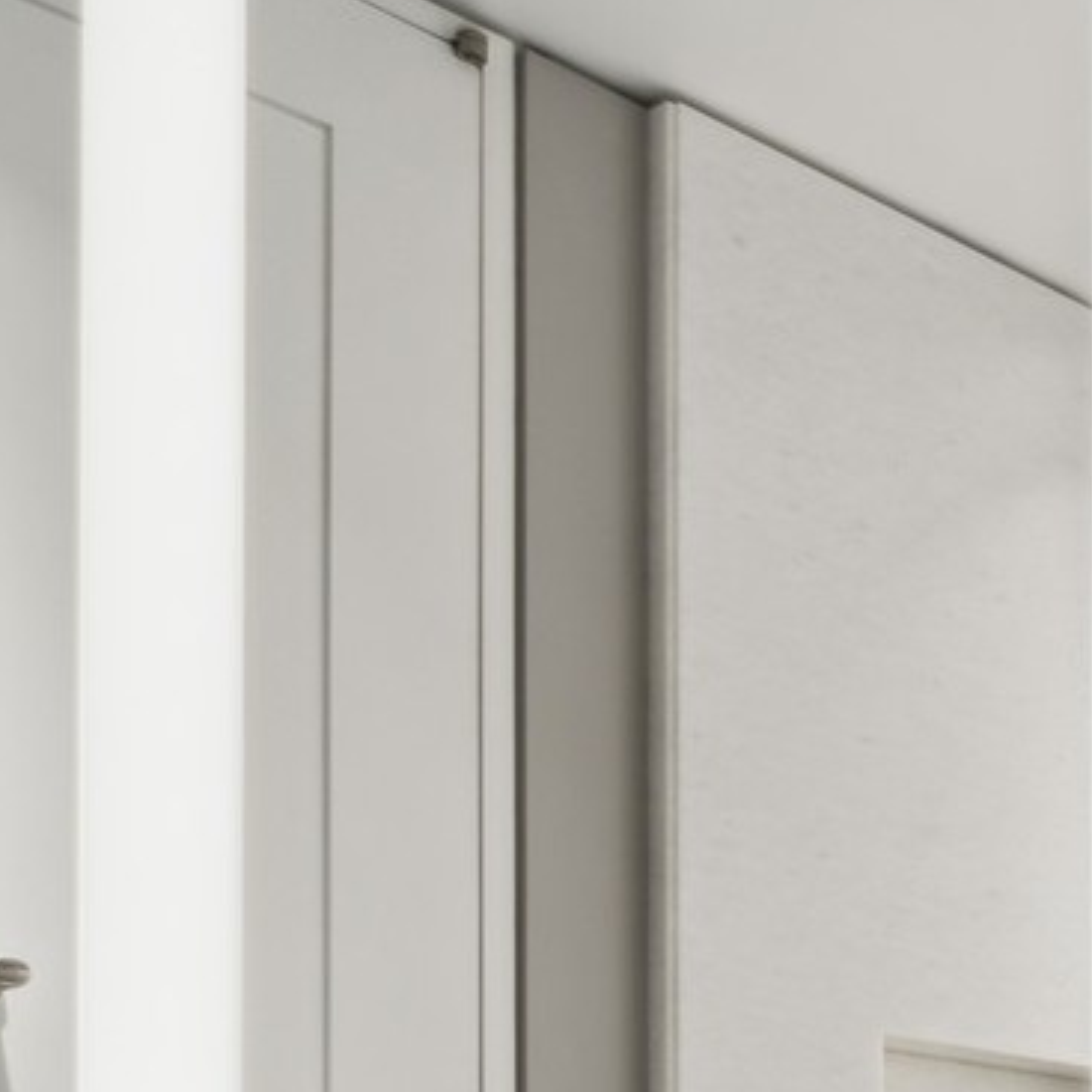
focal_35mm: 60
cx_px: 2035
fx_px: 2141
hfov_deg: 19.8
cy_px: 1488
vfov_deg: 24.3
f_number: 7.1
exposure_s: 1/20
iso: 320
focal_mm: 16
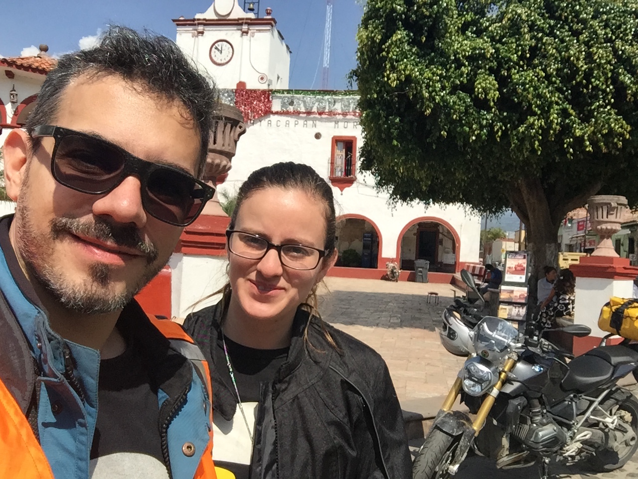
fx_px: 571
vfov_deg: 45.4
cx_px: 319
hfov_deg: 58.4
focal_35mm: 31
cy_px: 240
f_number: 2.2
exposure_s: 1/1923
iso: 32
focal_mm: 2.65
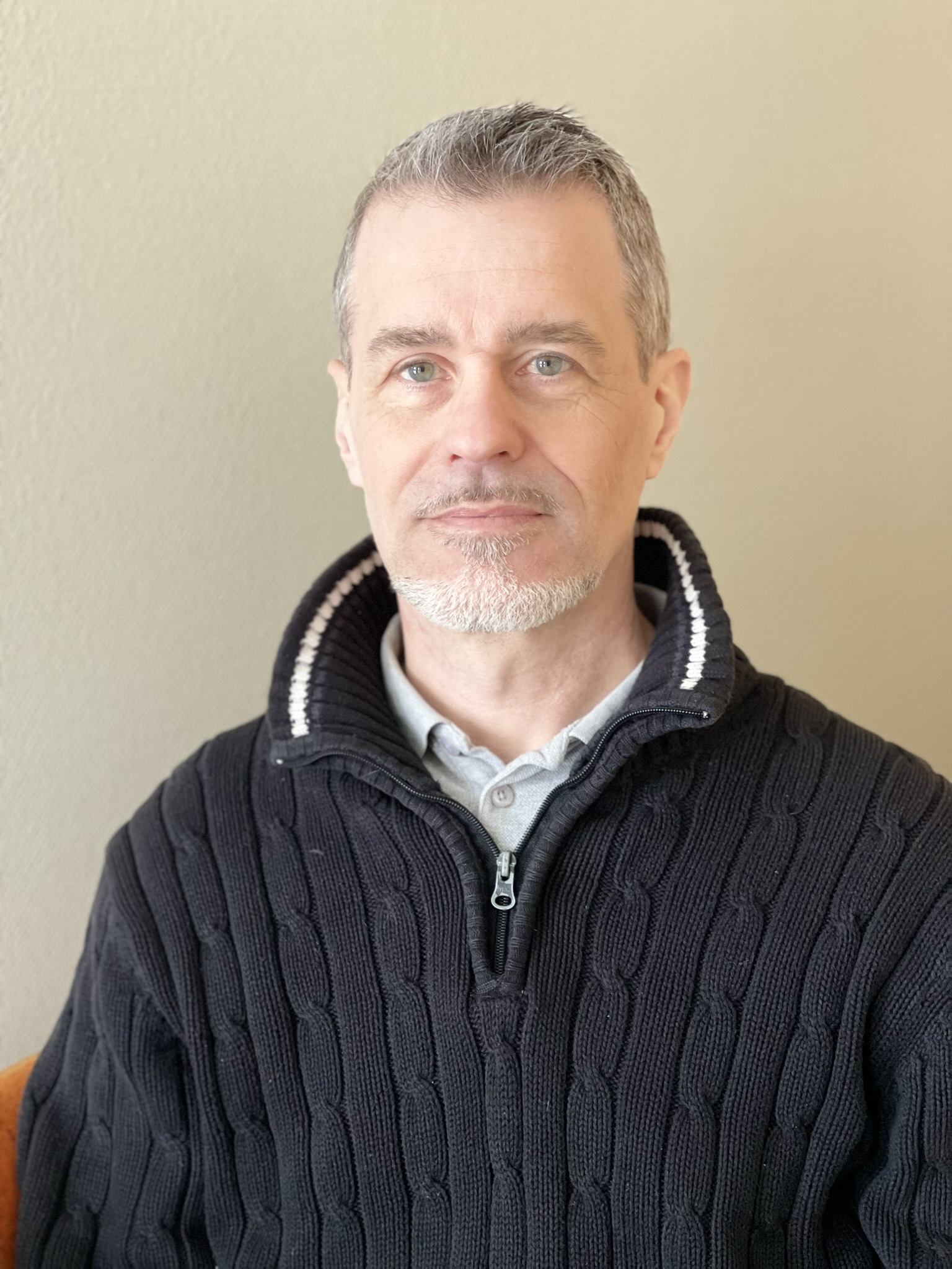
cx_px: 476
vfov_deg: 30.3
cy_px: 634
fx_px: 2347
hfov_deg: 22.9
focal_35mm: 64
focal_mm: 7.5
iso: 200
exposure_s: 1/33
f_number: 2.2
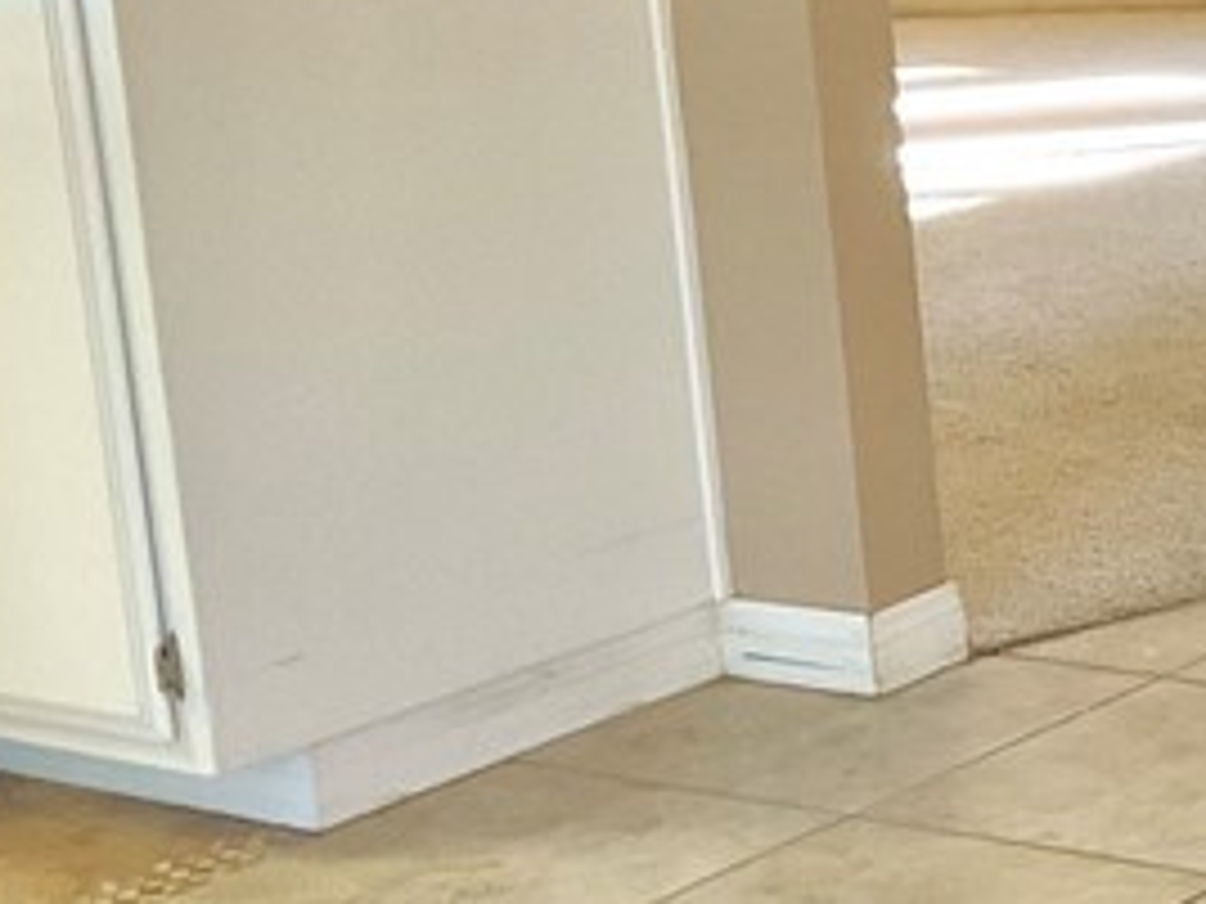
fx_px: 3867
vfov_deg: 13.3
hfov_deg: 15.5
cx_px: 2097
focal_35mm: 111
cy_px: 301
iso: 64
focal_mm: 3
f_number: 1.8
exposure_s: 1/60
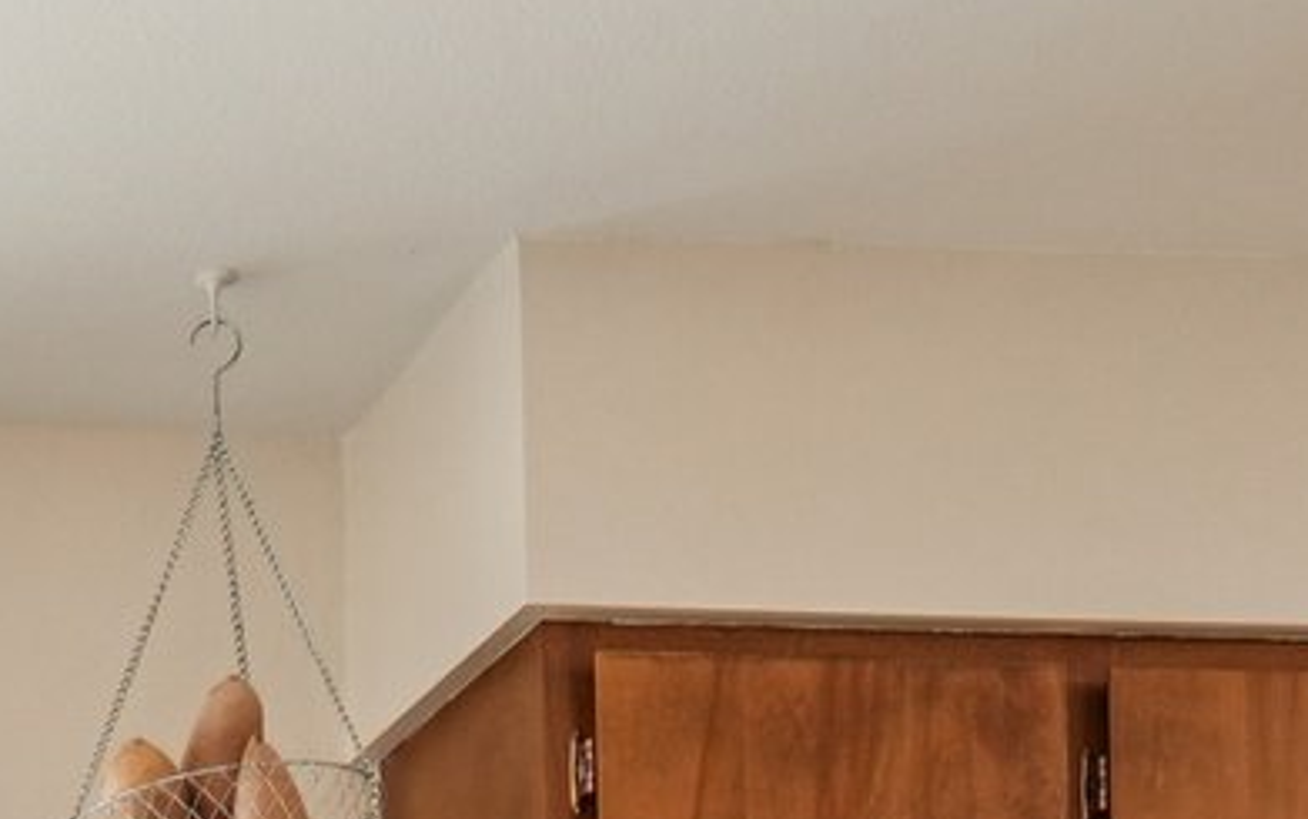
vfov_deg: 12.4
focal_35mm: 80
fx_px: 2854
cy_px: 2027
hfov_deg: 20.2
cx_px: -897
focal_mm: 10
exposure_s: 1/50
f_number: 8
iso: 400
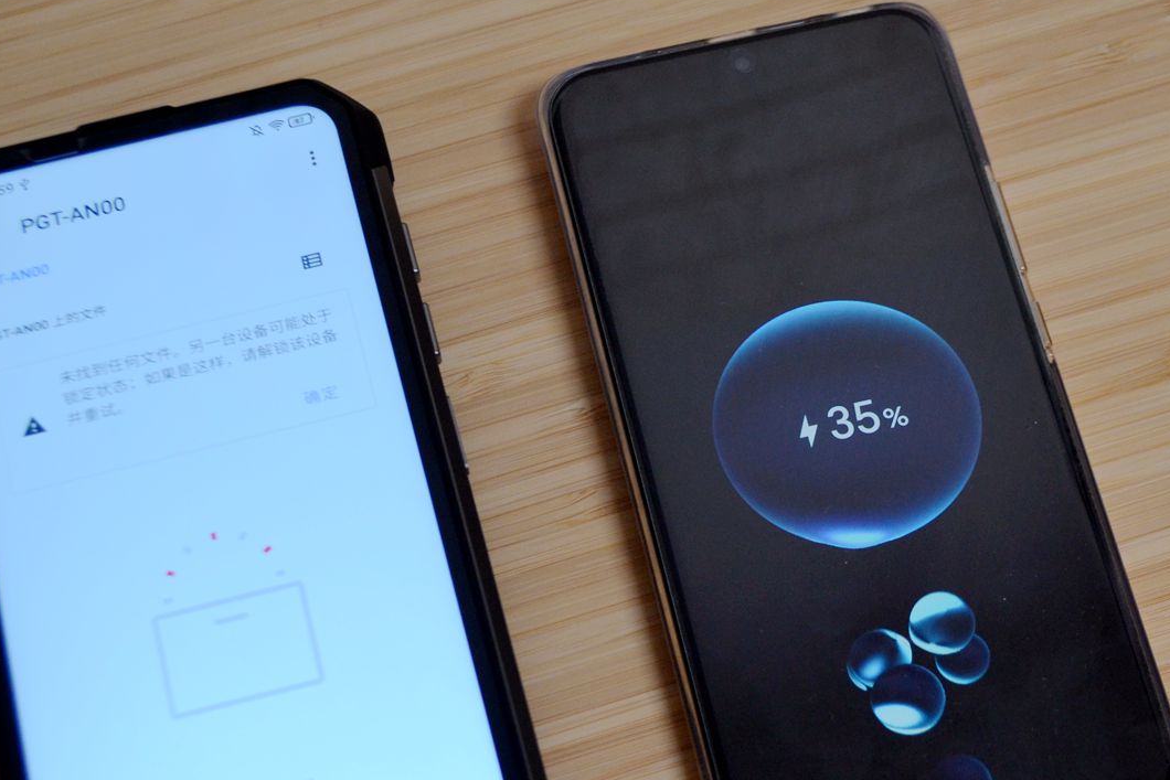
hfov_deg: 27.4
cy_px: 559
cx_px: 666
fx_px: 2400
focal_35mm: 74
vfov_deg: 18.4
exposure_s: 1/80
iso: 400
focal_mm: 29
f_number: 4.5
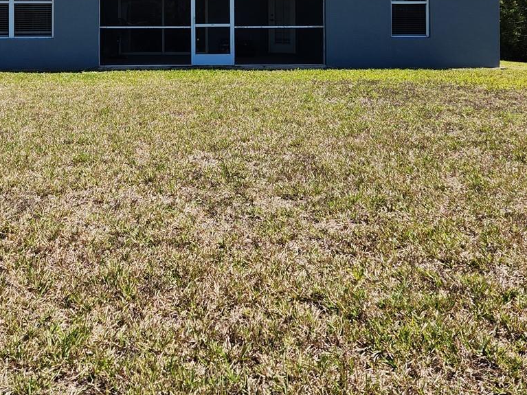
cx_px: 172
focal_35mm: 48
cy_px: 18
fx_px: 731
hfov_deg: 39.2
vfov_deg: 28.7
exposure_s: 1/1339
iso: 20
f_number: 1.8
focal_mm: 5.4
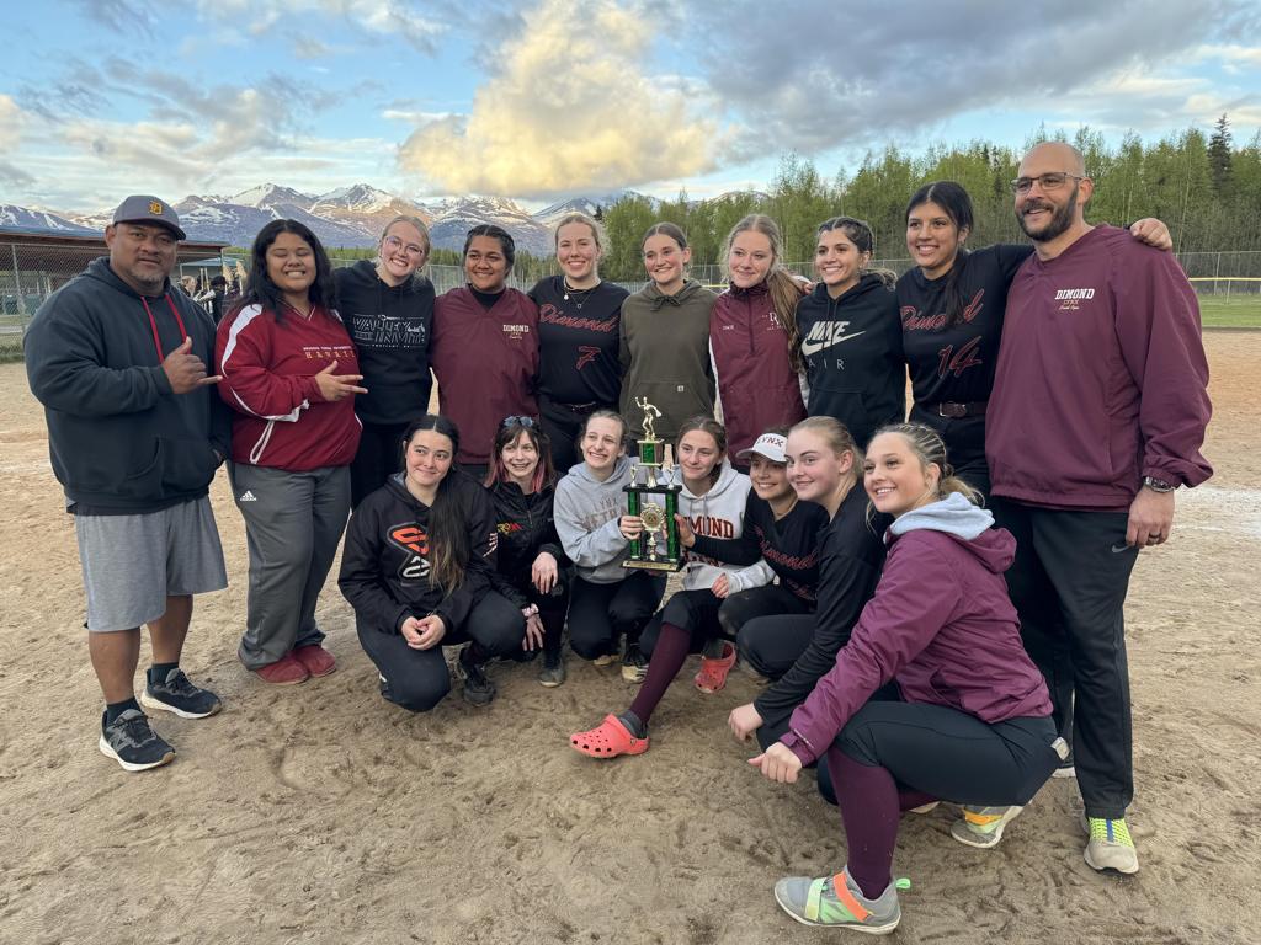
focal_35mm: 24
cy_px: 472
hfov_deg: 71.6
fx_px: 874
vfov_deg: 56.8
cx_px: 630
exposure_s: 1/174
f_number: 1.78
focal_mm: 6.76
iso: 80
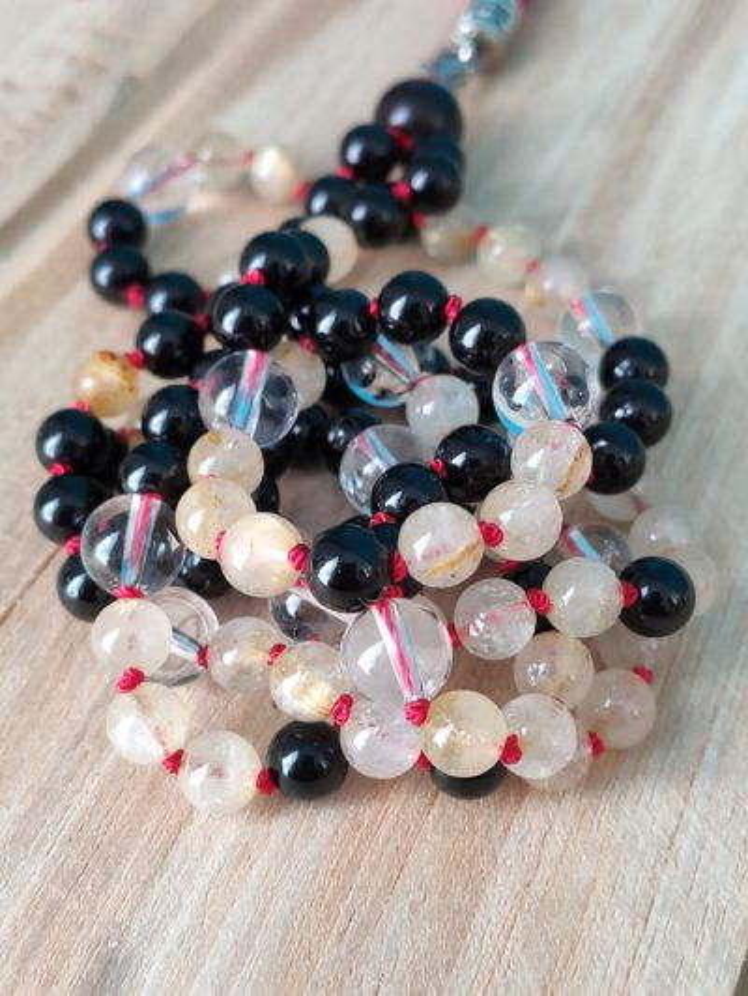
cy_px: 498
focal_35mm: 26
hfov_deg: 53.1
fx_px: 749
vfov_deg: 67.3
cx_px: 374
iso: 463
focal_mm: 4.77
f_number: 1.75
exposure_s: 1/50
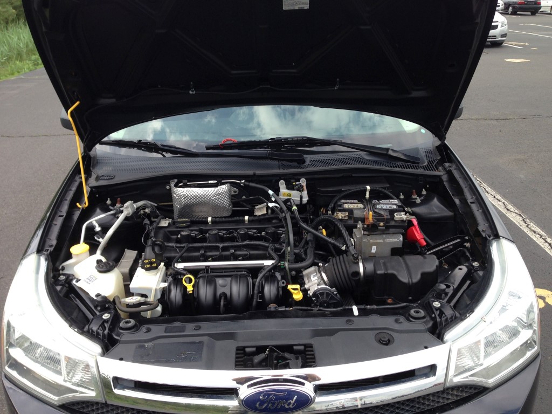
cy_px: 207
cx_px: 276
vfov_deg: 42.9
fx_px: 526
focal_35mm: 33
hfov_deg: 55.4
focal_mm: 4.12
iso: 50
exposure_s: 1/376
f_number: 2.4
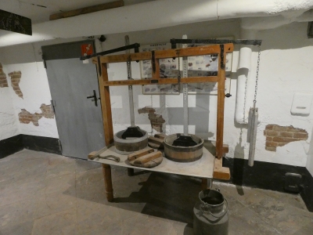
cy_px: 118
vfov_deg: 66.0
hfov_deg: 81.7
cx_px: 156
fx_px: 181
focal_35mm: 20
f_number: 2.8
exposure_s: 1/60
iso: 1000
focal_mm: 3.6
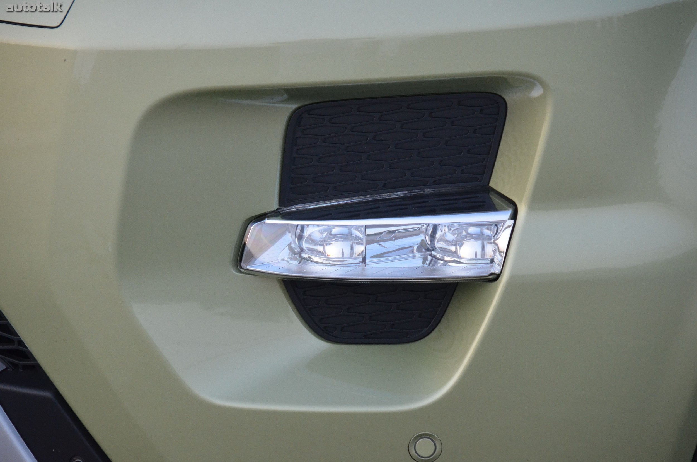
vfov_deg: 4.6
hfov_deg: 6.9
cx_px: 348
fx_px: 5796
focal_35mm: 300
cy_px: 231
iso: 1600
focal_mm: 200
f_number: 5.6
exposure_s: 1/320
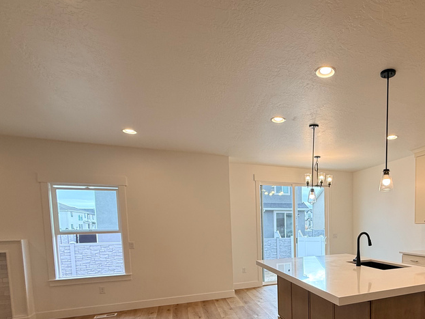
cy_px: 244
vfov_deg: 55.7
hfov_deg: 69.4
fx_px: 282
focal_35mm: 23
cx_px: 315
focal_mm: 2.22
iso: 80
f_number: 2.2
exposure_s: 1/120
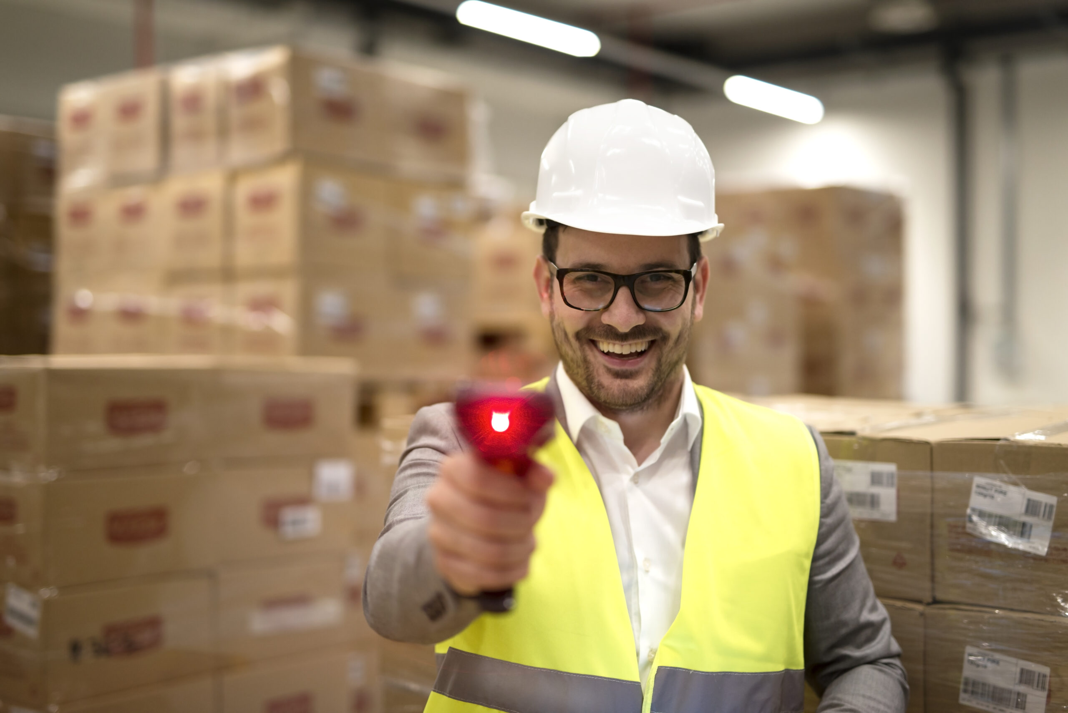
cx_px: 534
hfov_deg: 39.6
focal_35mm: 50
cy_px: 356
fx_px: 1484
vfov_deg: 27.0
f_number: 1.4
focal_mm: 50
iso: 640
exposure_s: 1/200
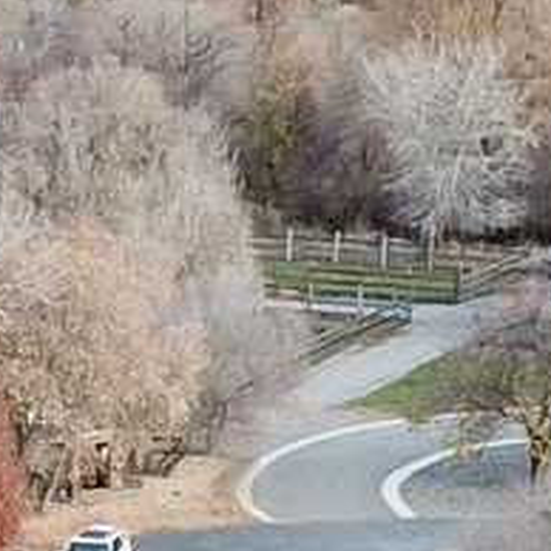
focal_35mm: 243
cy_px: 807
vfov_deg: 7.1
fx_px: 4376
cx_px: -315
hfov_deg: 7.1
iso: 126
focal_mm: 4.73
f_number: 2.2
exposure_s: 1/100
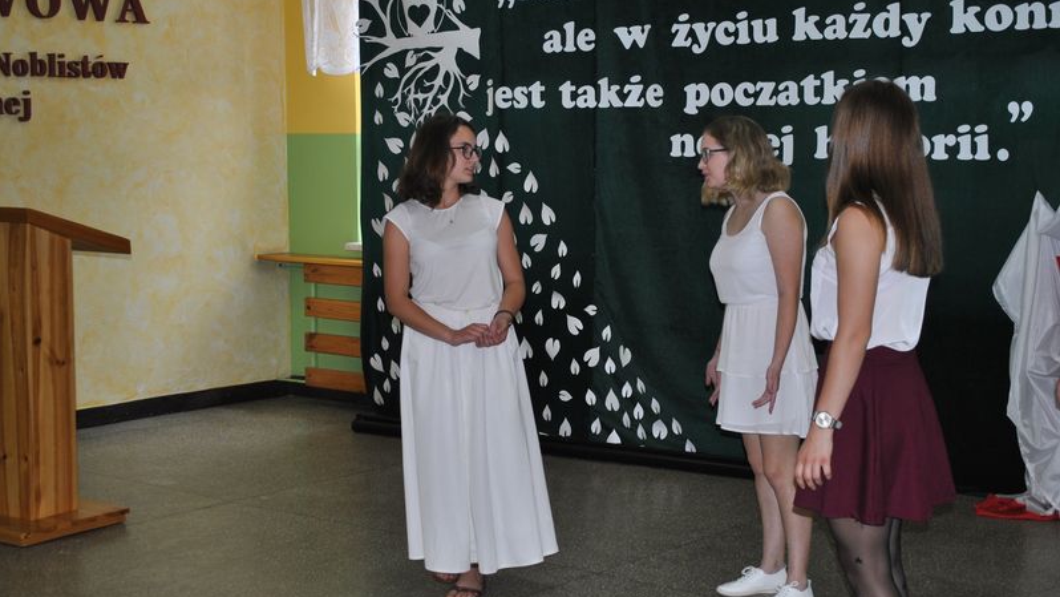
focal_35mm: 60
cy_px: 289
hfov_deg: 34.9
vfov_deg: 20.1
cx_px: 530
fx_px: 1687
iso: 200
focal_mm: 38
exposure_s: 1/60
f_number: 5
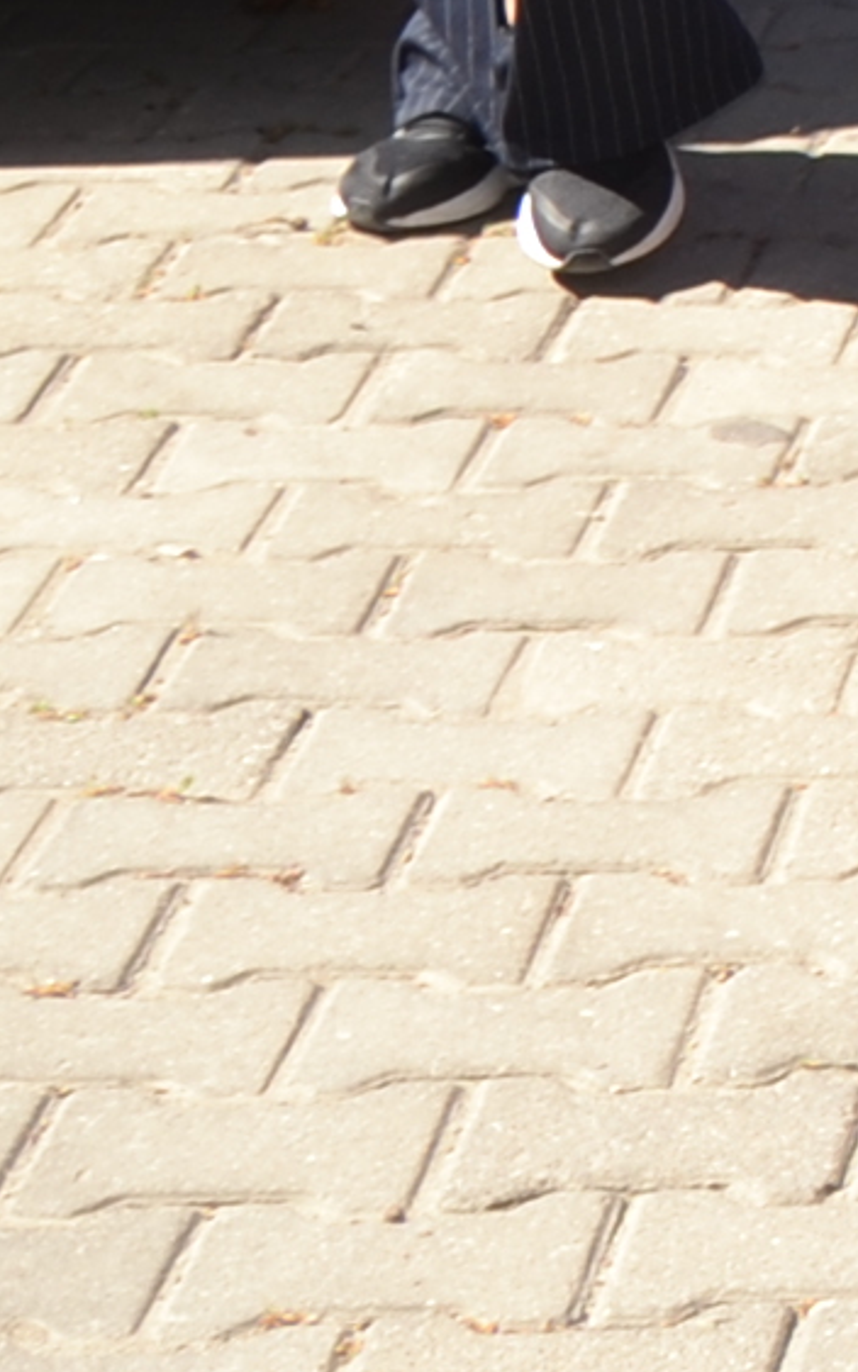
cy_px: -833
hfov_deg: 6.4
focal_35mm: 169
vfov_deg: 11.7
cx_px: 3412
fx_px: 6321
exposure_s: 1/200
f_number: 6.3
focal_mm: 18
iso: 100
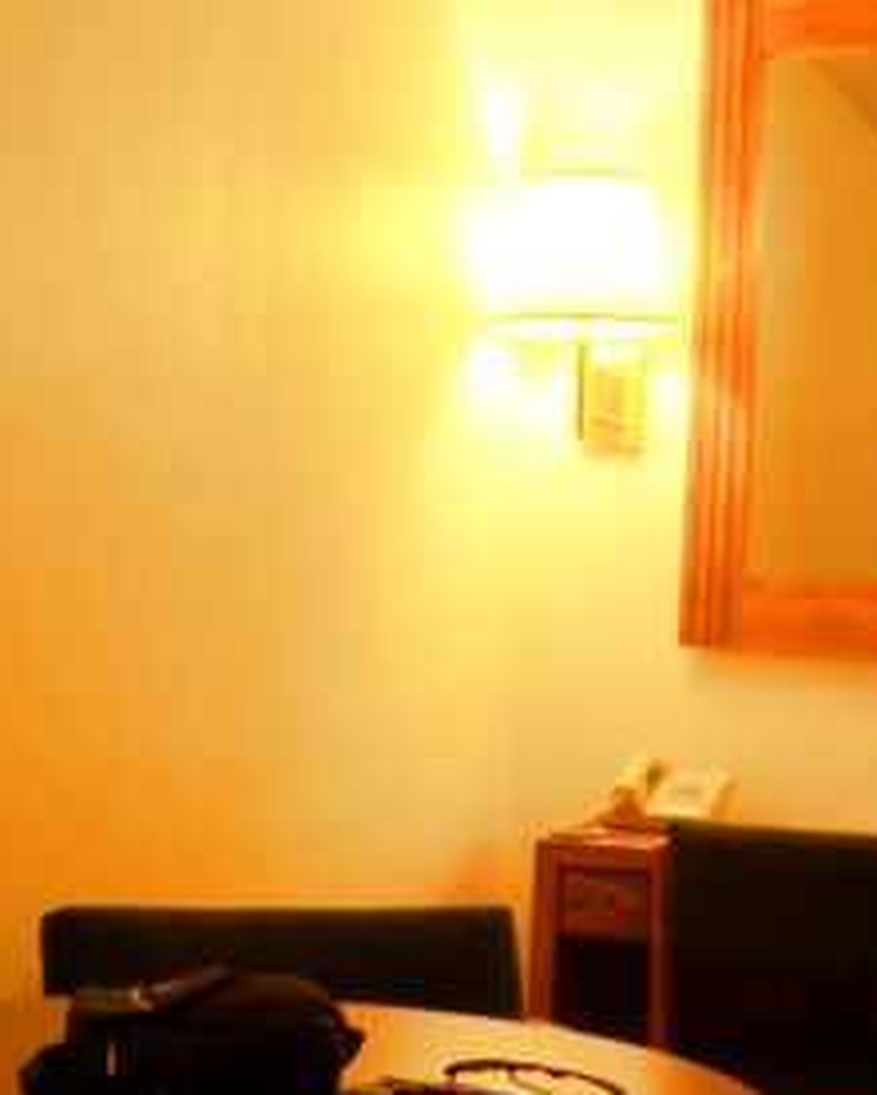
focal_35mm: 70
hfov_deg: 21.9
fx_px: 2270
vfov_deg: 26.8
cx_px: 429
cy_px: 805
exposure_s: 1/8
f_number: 3.4
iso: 80
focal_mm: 5.5
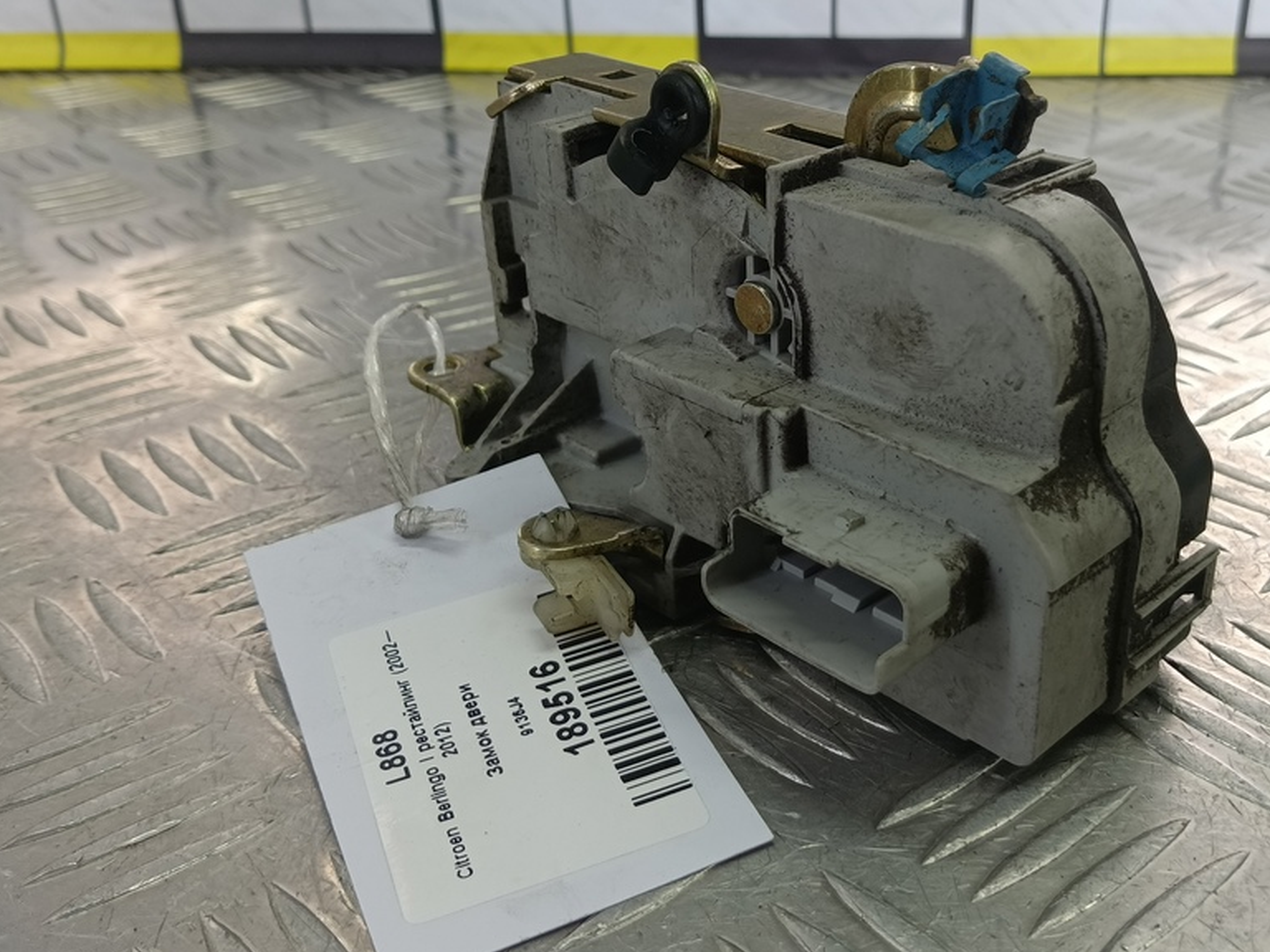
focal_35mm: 36
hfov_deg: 50.7
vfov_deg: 39.6
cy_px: 420
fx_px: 1321
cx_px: 810
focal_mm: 4.11
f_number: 1.6
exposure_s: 1/100
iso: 133
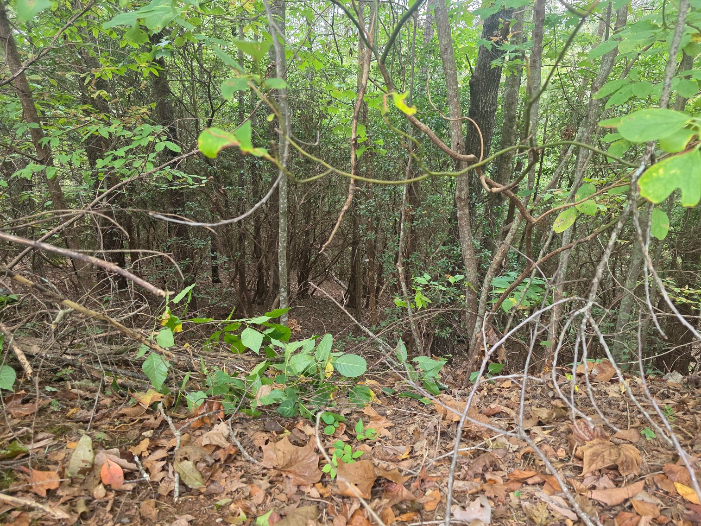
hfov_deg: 73.9
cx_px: 350
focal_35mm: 23
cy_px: 263
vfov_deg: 58.9
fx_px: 466
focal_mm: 6.3
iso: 320
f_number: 1.7
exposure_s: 1/120
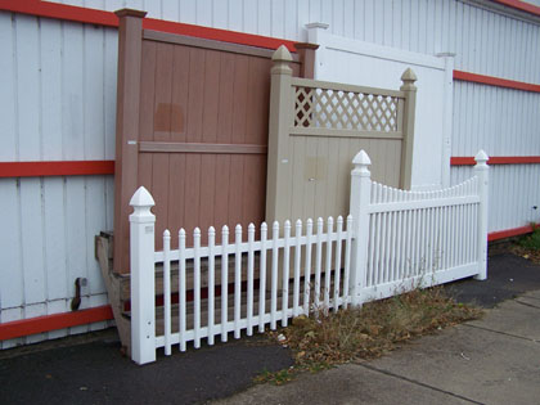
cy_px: 202
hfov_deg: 49.0
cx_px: 270
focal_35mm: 38
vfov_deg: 37.7
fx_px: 593
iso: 80
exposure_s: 1/320
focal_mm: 6.3
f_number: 2.8
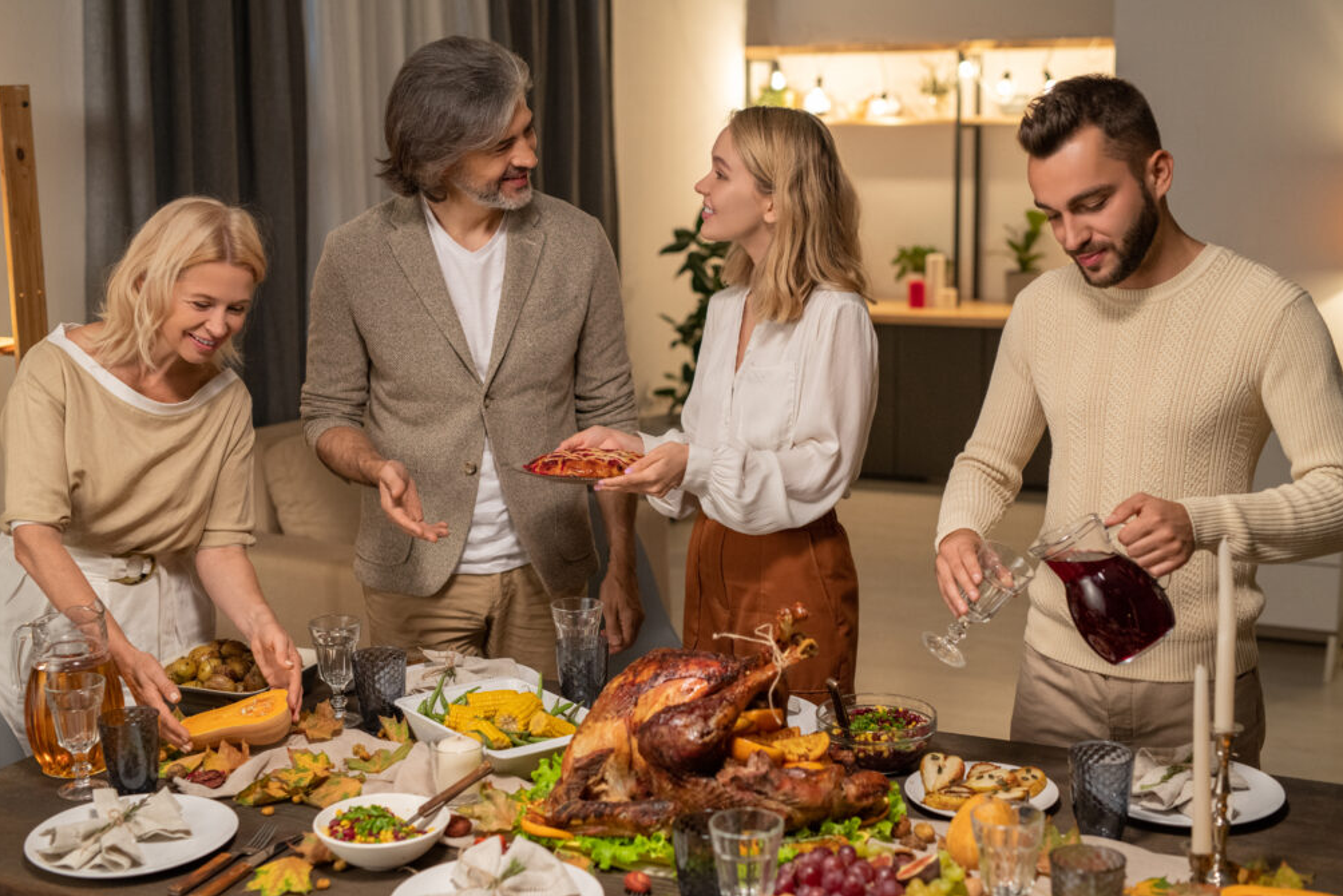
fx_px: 1903
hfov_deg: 38.9
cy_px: 445
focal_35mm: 51
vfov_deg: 26.5
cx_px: 659
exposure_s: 1/160
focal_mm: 50
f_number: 3.2
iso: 800
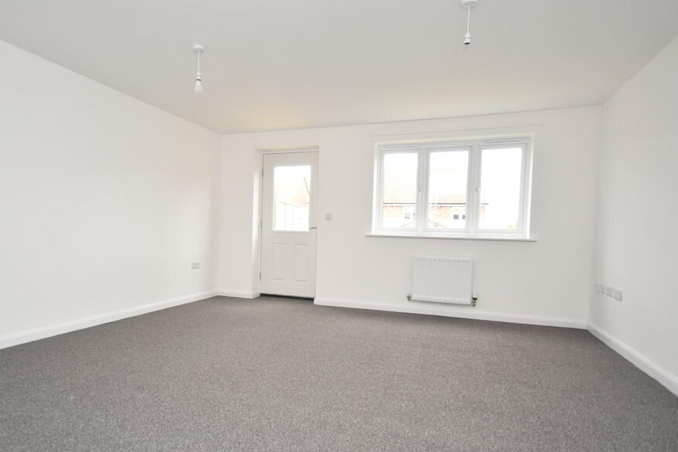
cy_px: 247
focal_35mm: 21
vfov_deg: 59.4
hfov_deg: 81.0
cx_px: 303
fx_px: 395
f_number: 4.5
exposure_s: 1/160
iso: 800
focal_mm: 12
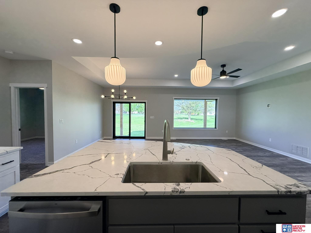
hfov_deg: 102.1
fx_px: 126
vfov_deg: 85.7
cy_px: 116
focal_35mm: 14
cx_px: 156
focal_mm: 2.22
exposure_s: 1/120
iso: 100
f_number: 2.2
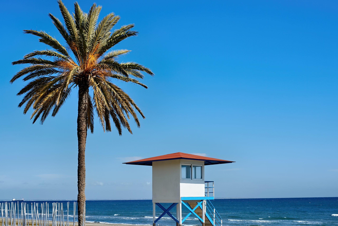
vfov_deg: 29.2
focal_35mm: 46
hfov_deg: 42.7
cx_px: 169
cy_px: 113
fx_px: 432
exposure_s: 1/1600
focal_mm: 31
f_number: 8
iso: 200
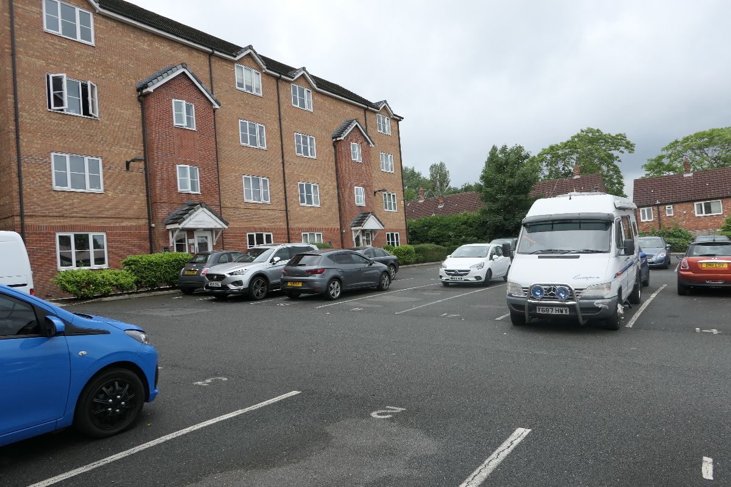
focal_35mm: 24
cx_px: 366
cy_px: 244
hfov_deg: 73.7
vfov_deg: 53.1
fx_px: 487
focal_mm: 8.8
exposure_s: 1/500
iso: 125
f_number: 2.8
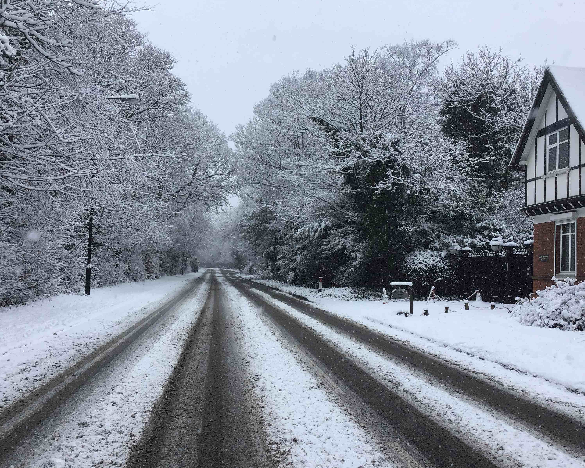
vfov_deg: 44.5
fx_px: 571
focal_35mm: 33
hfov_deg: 54.2
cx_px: 281
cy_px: 237
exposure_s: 1/284
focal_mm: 3.3
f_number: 2.4
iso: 25
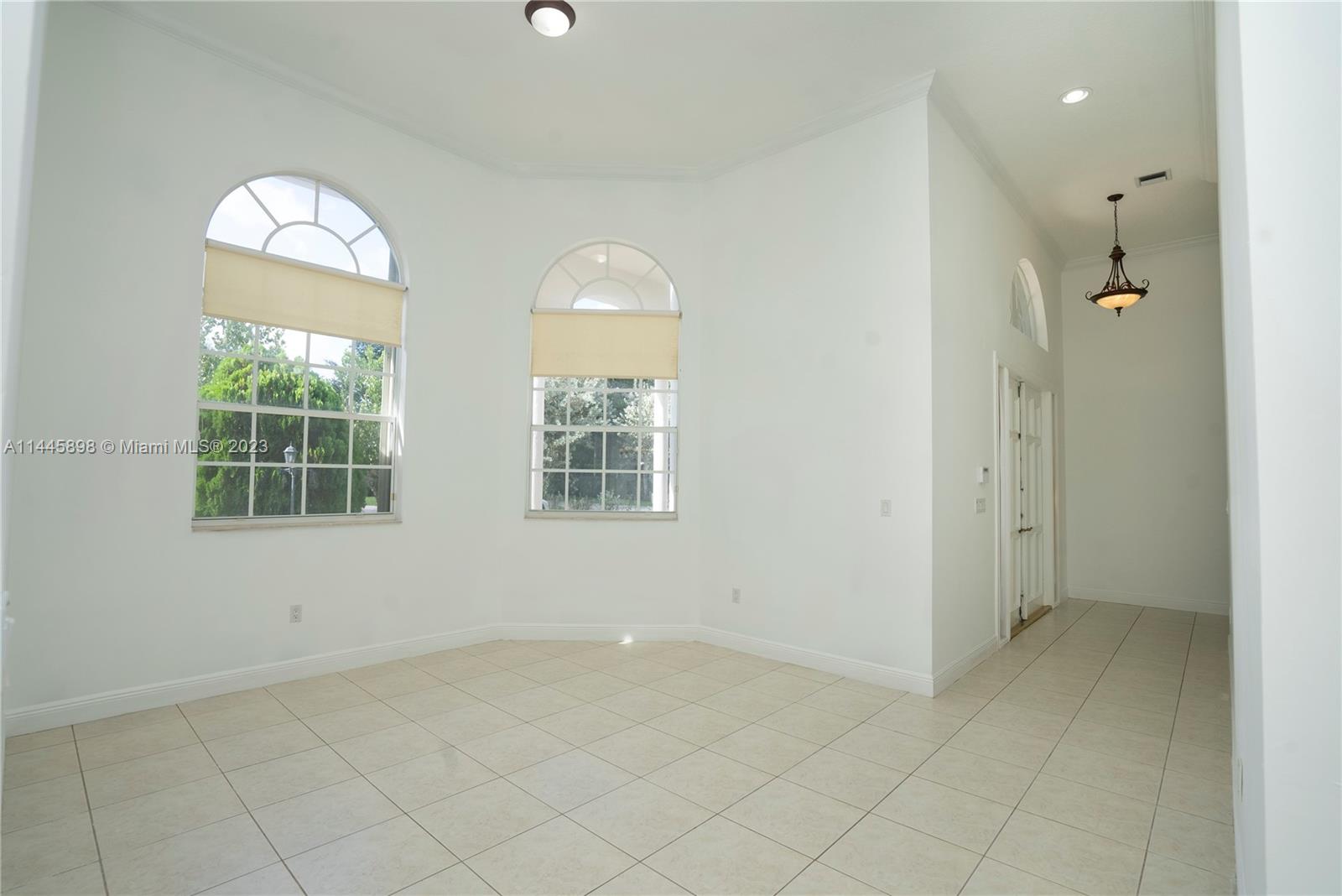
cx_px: 671
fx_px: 597
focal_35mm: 16
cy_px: 448
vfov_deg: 73.8
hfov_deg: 96.7
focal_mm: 16
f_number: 8
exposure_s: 1/125
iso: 250
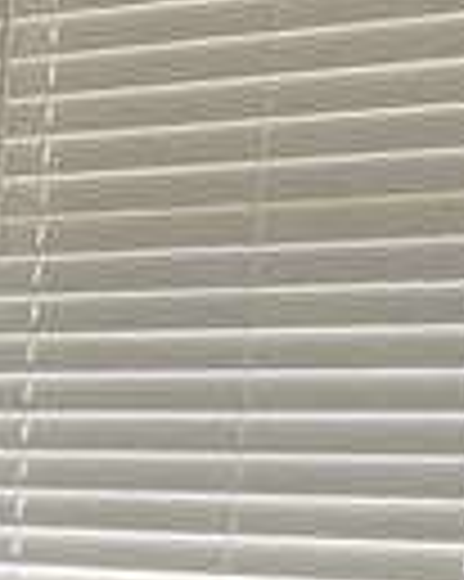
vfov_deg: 10.5
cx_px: -1342
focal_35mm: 178
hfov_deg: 6.9
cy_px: 850
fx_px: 3059
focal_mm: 5.4
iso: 64
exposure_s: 1/180
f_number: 1.8
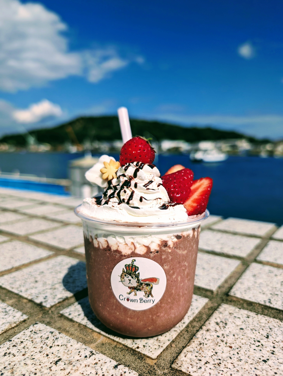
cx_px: 142
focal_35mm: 24
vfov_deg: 71.5
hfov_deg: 56.9
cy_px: 188
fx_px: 261
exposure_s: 1/2890
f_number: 1.68
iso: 19
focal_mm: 6.9
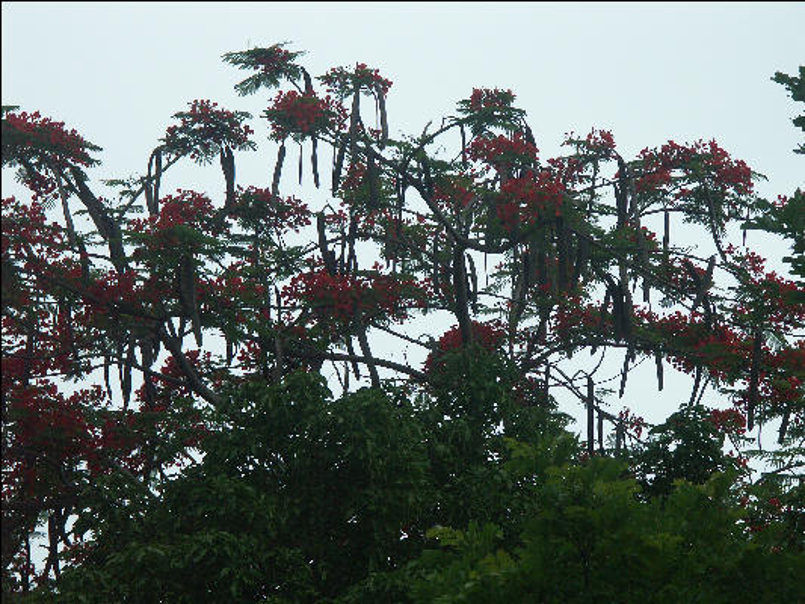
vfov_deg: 8.4
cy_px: 302
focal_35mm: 176
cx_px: 402
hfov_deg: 11.2
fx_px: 4094
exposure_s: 1/400
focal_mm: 44.48
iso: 100
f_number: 5
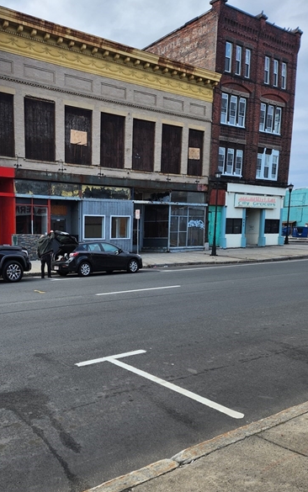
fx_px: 429
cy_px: 281
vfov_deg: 59.4
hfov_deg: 38.2
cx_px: 69
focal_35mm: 32
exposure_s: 1/612
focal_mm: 5.4
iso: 20
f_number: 1.8
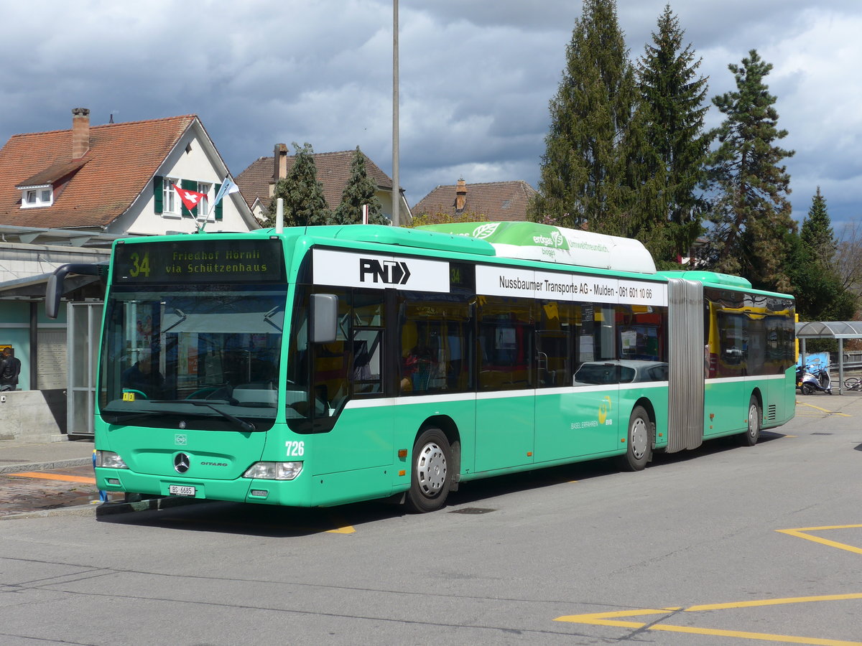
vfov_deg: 24.8
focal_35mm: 59
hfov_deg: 32.7
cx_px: 431
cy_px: 323
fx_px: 1469
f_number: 3.5
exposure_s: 1/1300
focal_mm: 12
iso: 80
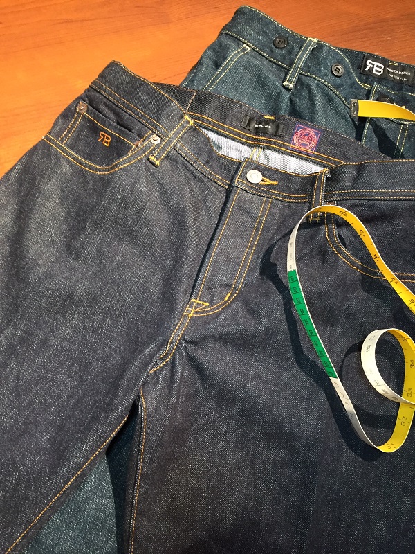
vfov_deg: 61.7
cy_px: 277
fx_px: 464
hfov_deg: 48.2
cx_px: 208
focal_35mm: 29
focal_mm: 4.15
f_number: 2.2
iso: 125
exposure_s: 1/30
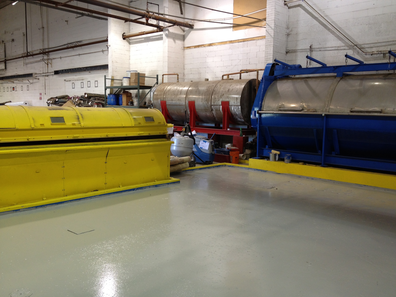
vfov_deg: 40.7
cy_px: 148
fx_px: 400
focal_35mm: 35
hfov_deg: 52.6
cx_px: 198
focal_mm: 4.28
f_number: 2.4
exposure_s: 1/20
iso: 80
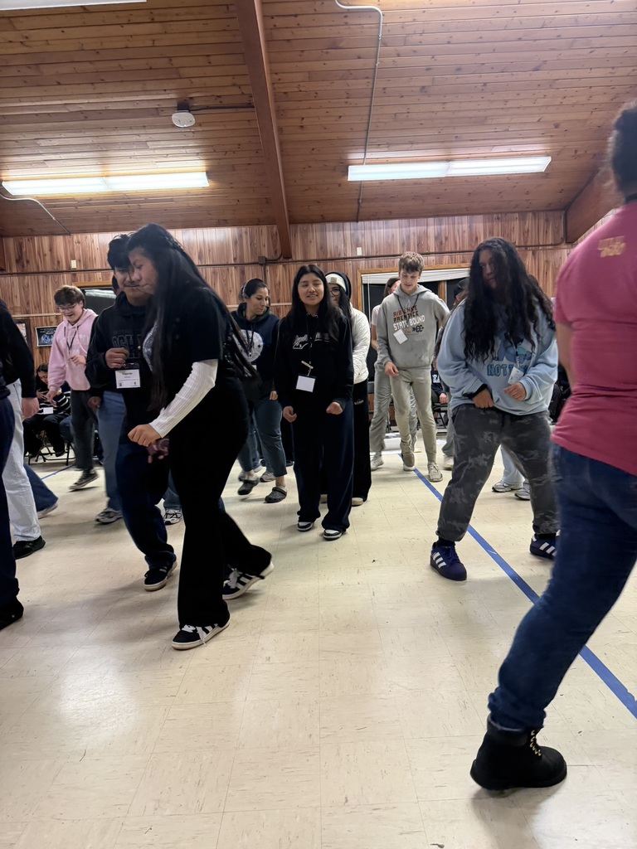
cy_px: 424
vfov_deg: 71.6
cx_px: 318
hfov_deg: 56.8
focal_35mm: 24
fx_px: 589
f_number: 1.78
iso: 400
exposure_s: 1/60
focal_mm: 6.76
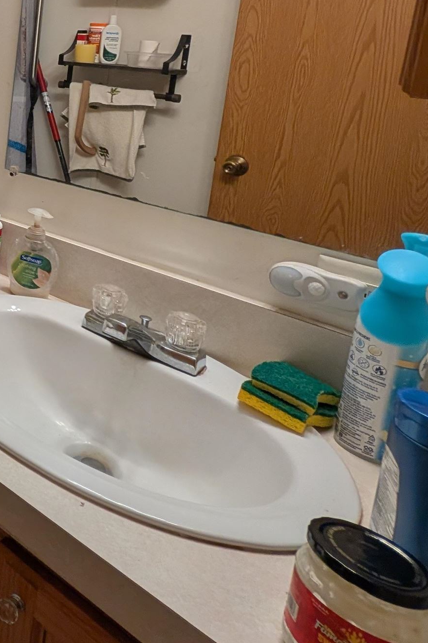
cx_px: -249
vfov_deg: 58.0
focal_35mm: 29
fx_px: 517
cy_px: 113
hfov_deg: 26.9
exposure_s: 1/120
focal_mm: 2.02
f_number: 1.7
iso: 127
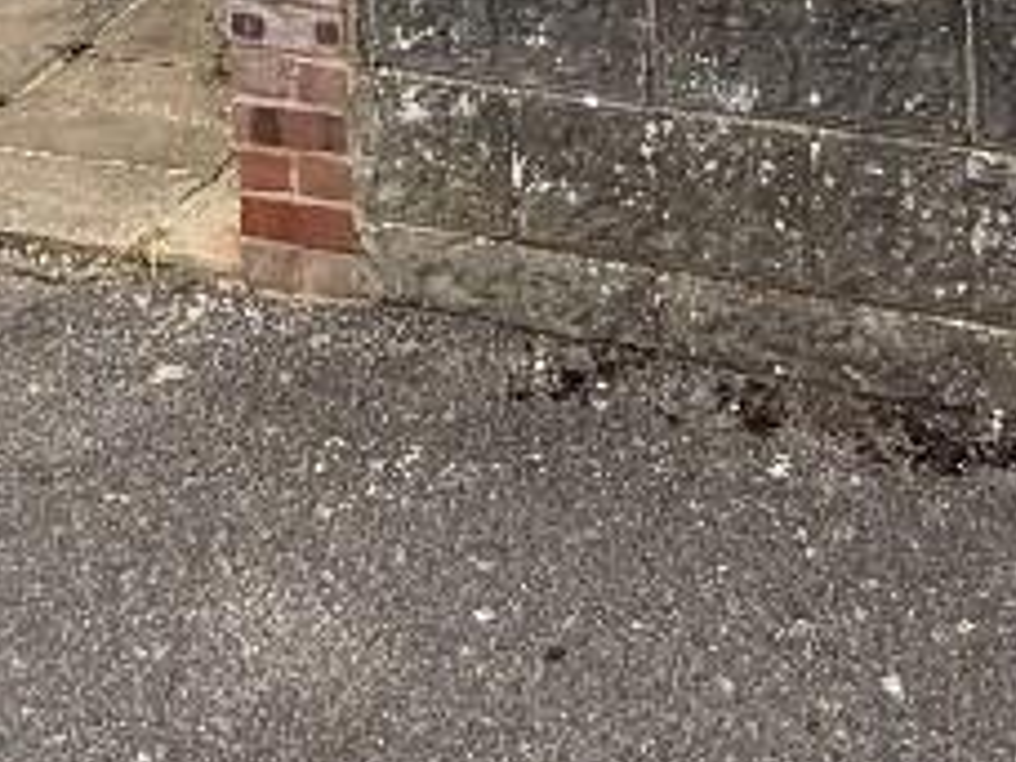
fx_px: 1849
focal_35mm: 63
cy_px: -740
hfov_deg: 30.7
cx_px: 455
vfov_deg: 17.3
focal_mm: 2.22
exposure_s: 1/514
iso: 50
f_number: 2.2
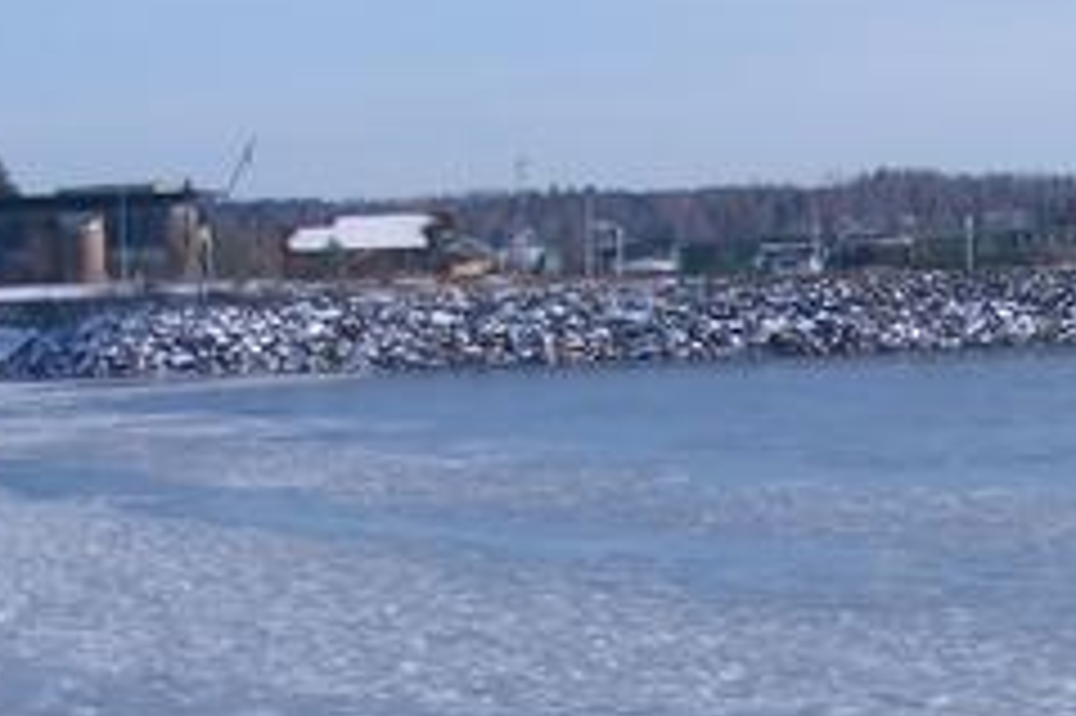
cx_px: 1013
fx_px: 5167
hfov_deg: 11.8
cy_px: 630
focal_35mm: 173
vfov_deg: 7.9
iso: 50
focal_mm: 10.2
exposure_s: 1/320
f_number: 5.6
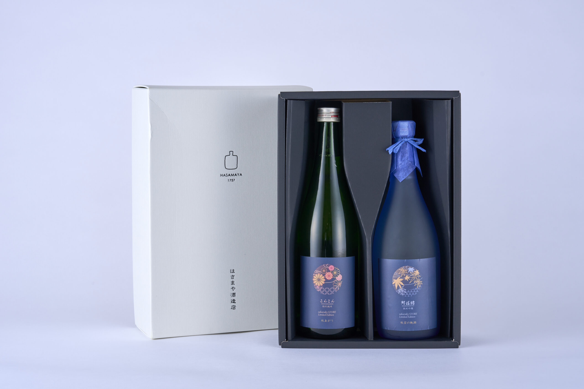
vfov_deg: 19.5
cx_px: 292
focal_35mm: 70
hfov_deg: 28.8
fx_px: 1136
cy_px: 194
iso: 200
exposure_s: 1/160
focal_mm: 70
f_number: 13
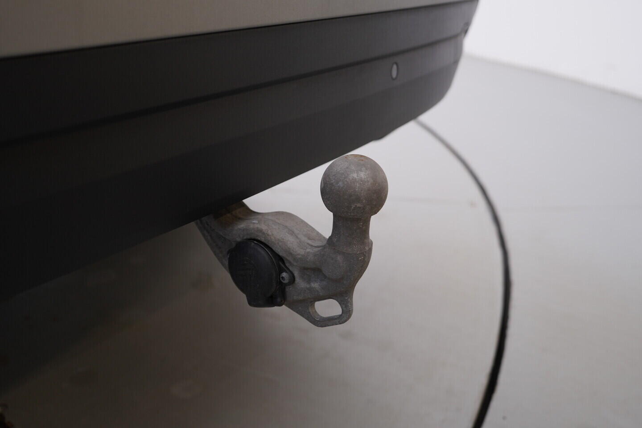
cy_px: 214
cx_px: 321
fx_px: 642
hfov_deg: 53.1
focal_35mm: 36
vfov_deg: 36.9
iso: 125
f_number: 3.5
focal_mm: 24
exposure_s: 1/60
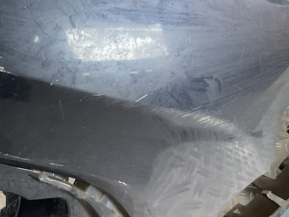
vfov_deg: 19.3
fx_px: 635
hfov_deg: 24.7
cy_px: 156
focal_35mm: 76
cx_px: 16
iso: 250
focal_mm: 3
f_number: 1.8
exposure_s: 1/40
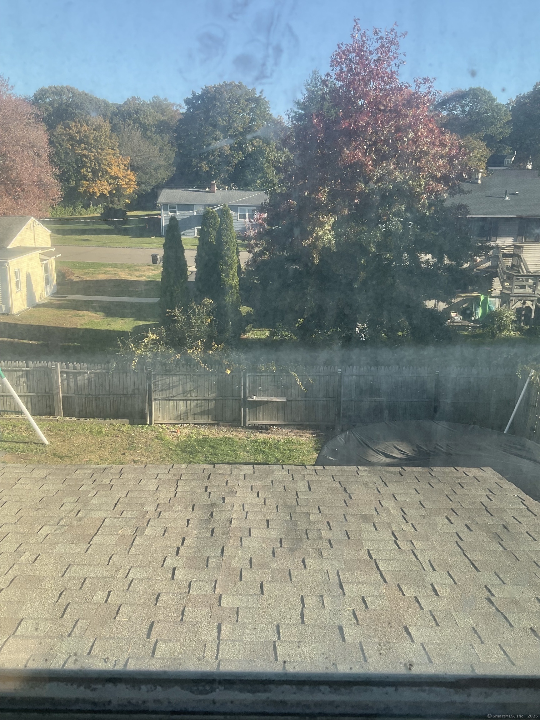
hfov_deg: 48.2
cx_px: 270
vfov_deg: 61.7
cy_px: 360
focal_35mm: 29
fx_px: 603
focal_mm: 3
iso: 16
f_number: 1.8
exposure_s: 1/284
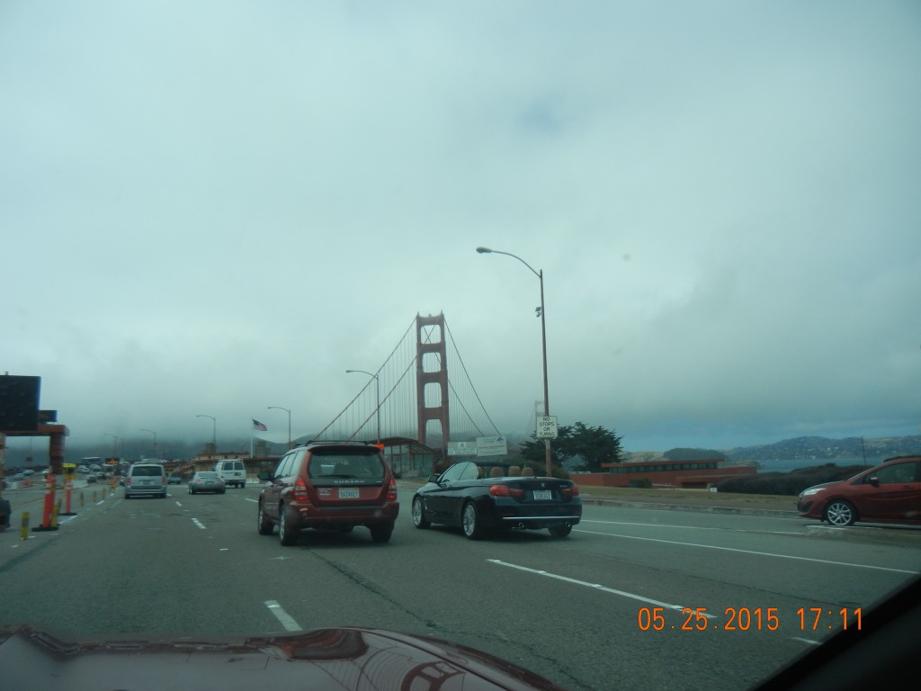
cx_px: 460
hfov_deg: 60.0
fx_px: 798
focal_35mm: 30
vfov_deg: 46.8
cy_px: 346
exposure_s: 1/540
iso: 160
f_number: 7
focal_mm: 5.4
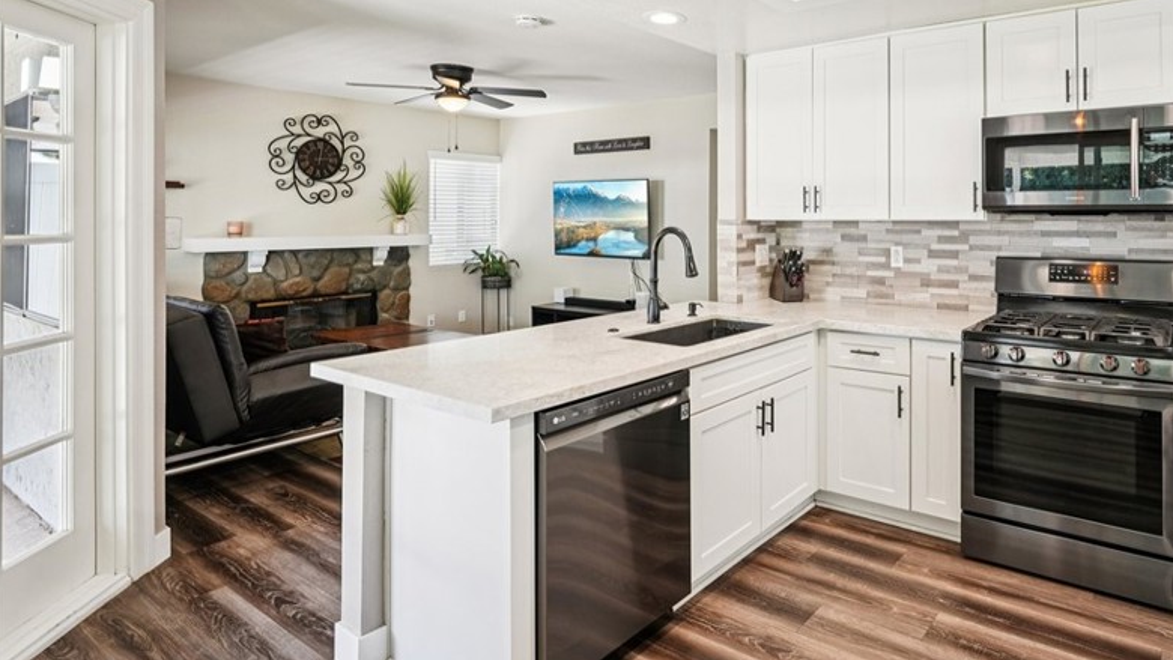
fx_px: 684
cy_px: 212
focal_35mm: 22
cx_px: 764
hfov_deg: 79.0
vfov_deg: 50.4
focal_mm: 16
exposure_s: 1/20
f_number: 8
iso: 400
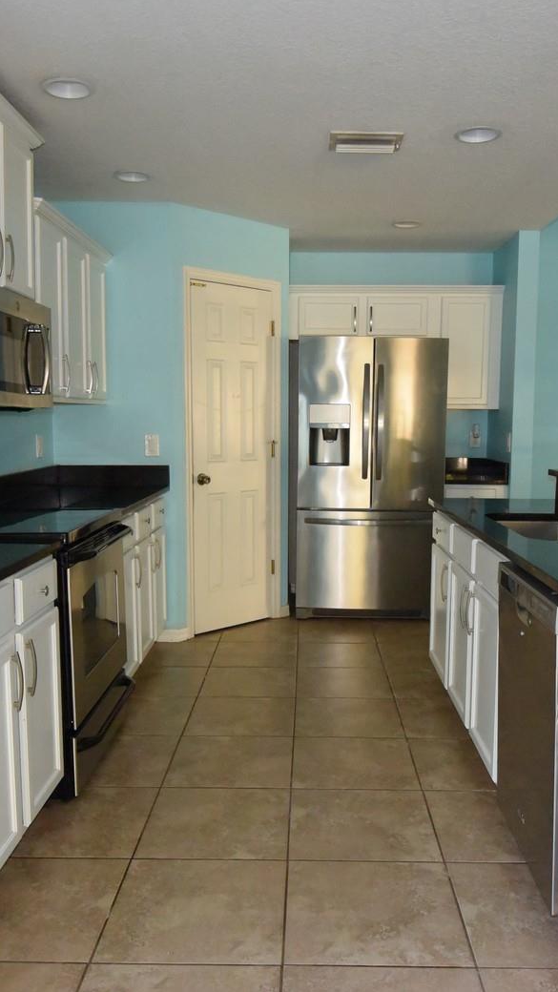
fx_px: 763
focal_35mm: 29
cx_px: 289
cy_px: 504
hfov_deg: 40.2
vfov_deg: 66.1
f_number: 3.5
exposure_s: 1/60
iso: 1400
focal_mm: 6.7
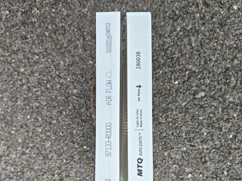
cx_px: 112
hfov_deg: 56.8
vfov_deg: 43.5
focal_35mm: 32
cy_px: 121
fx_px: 224
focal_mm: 5.4
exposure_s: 1/2600
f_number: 1.6
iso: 320
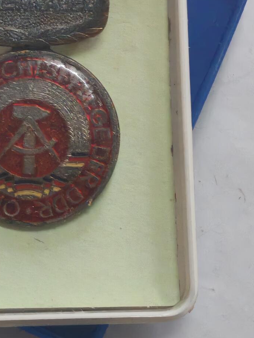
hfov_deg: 11.0
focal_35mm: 134
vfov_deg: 14.7
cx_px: 38
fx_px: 1311
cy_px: 91
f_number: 1.95
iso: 800
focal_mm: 5.52
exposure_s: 1/50
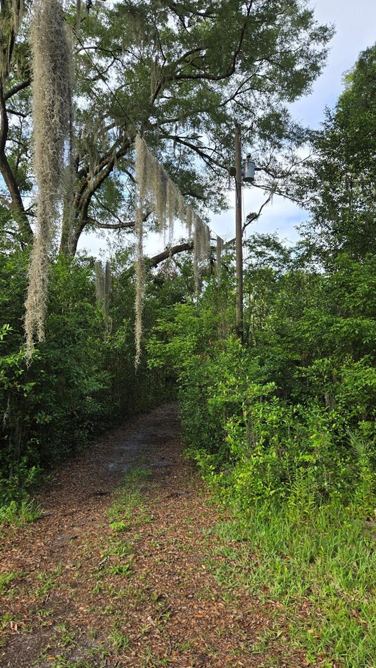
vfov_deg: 71.9
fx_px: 461
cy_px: 340
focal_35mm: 26
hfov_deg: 44.2
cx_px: 156
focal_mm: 5.4
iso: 25
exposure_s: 1/542
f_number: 1.8
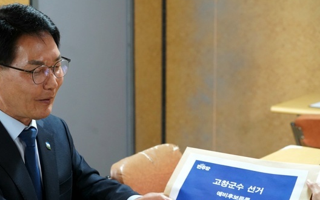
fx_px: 741
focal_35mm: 85
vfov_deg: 15.4
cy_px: 118
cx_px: 136
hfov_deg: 24.3
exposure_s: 1/80
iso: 5000
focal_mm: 70
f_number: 5
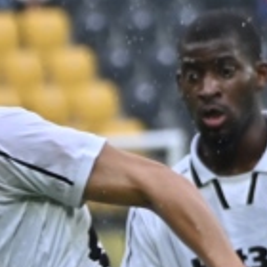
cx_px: -469
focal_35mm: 1424
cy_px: 419
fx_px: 12427
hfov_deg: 1.2
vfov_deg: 1.2
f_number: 6.3
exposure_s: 1/1250
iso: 1400
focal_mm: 230
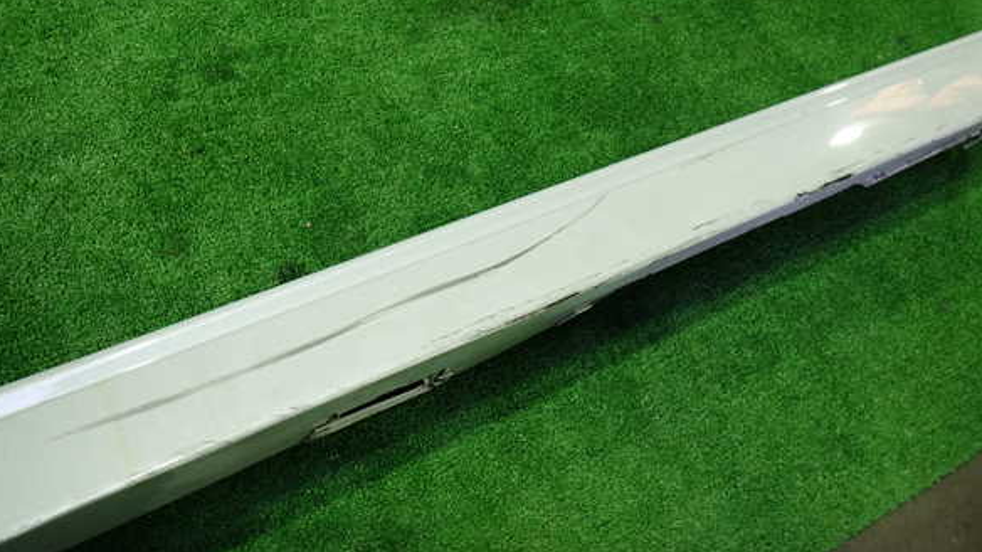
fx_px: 729
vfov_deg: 41.4
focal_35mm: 28
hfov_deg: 67.9
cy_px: 288
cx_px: 494
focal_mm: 4.5
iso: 250
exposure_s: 1/30
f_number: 2
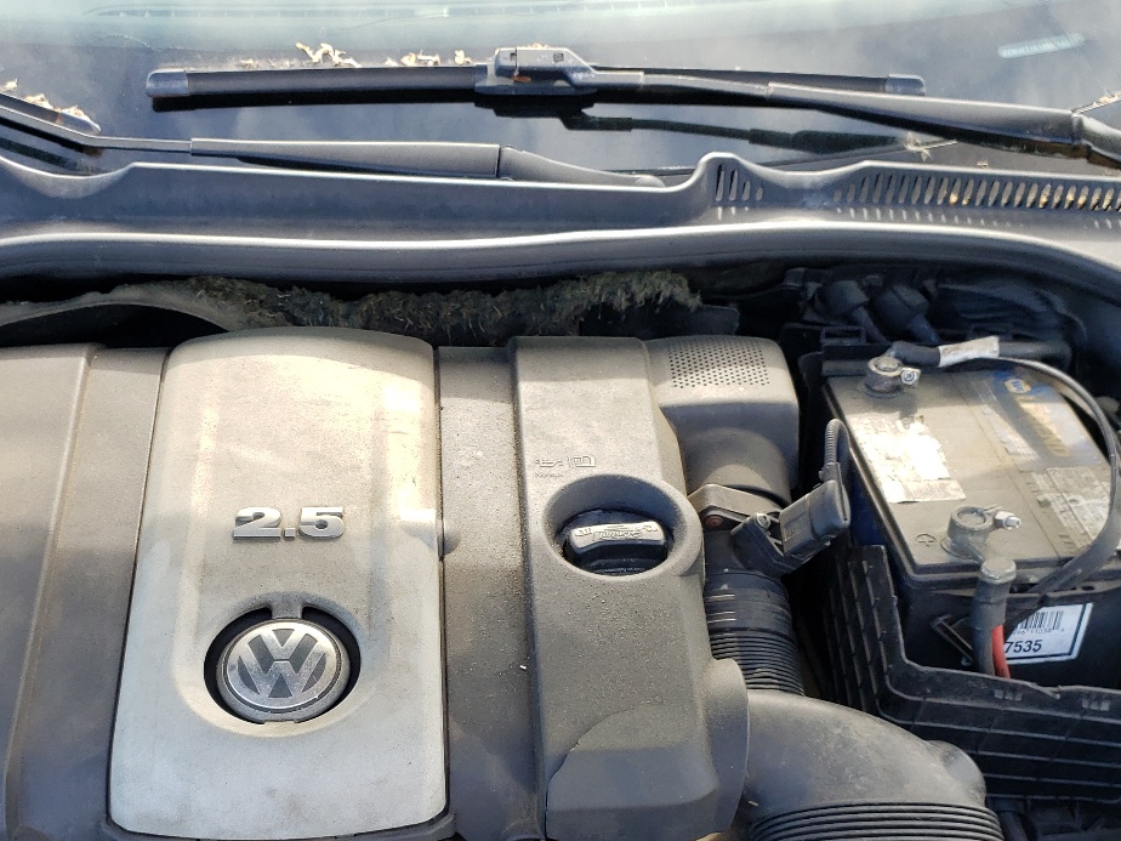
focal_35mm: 45
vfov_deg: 31.3
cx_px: 439
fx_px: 1457
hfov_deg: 41.8
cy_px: 680
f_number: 1.5
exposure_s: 1/250
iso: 50
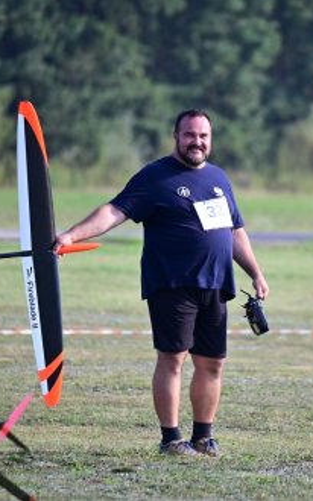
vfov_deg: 3.4
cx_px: 221
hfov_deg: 2.1
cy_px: 250
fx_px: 8401
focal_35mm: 615
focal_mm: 400
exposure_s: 1/2500
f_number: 7.1
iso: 1600
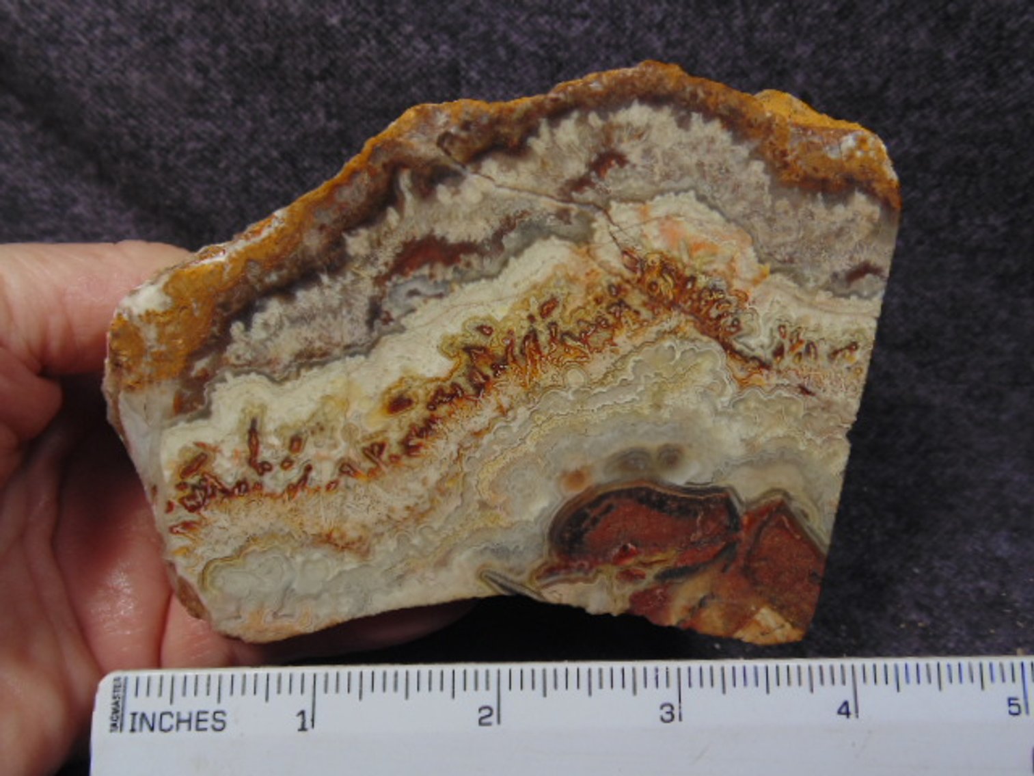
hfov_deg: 65.3
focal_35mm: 27
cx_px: 517
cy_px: 388
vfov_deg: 51.4
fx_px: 807
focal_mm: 4.8
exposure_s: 1/125
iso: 80
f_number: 3.2
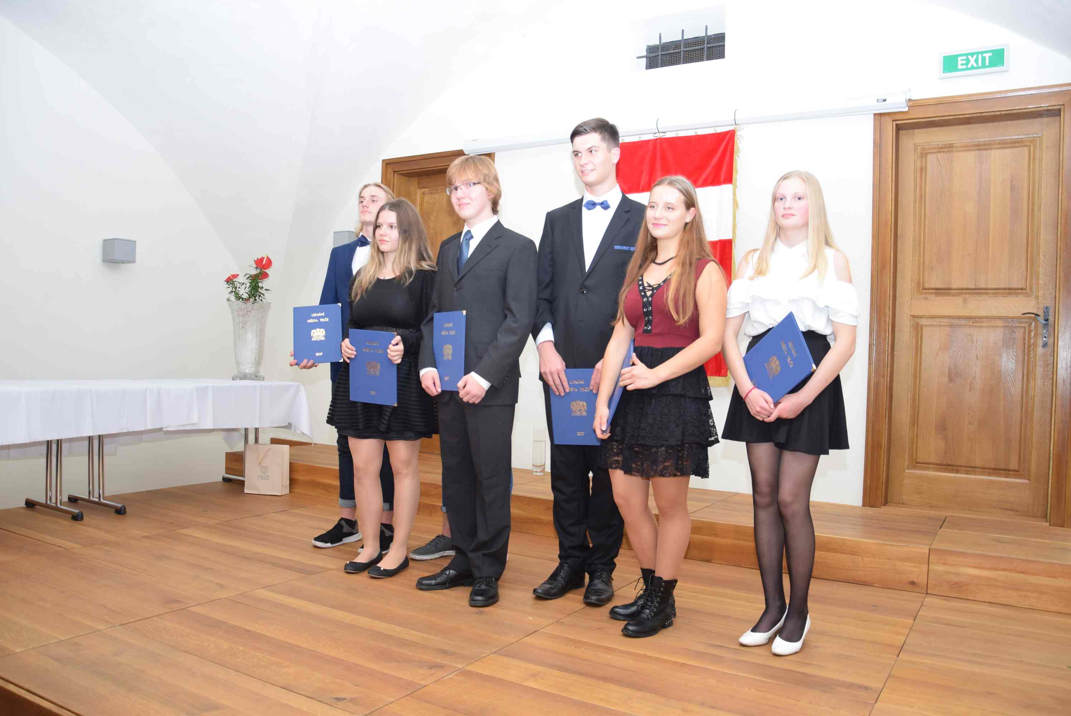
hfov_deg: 67.3
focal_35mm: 27
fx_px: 804
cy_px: 358
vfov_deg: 48.0
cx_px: 536
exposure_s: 1/80
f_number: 3.5
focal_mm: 18
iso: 400
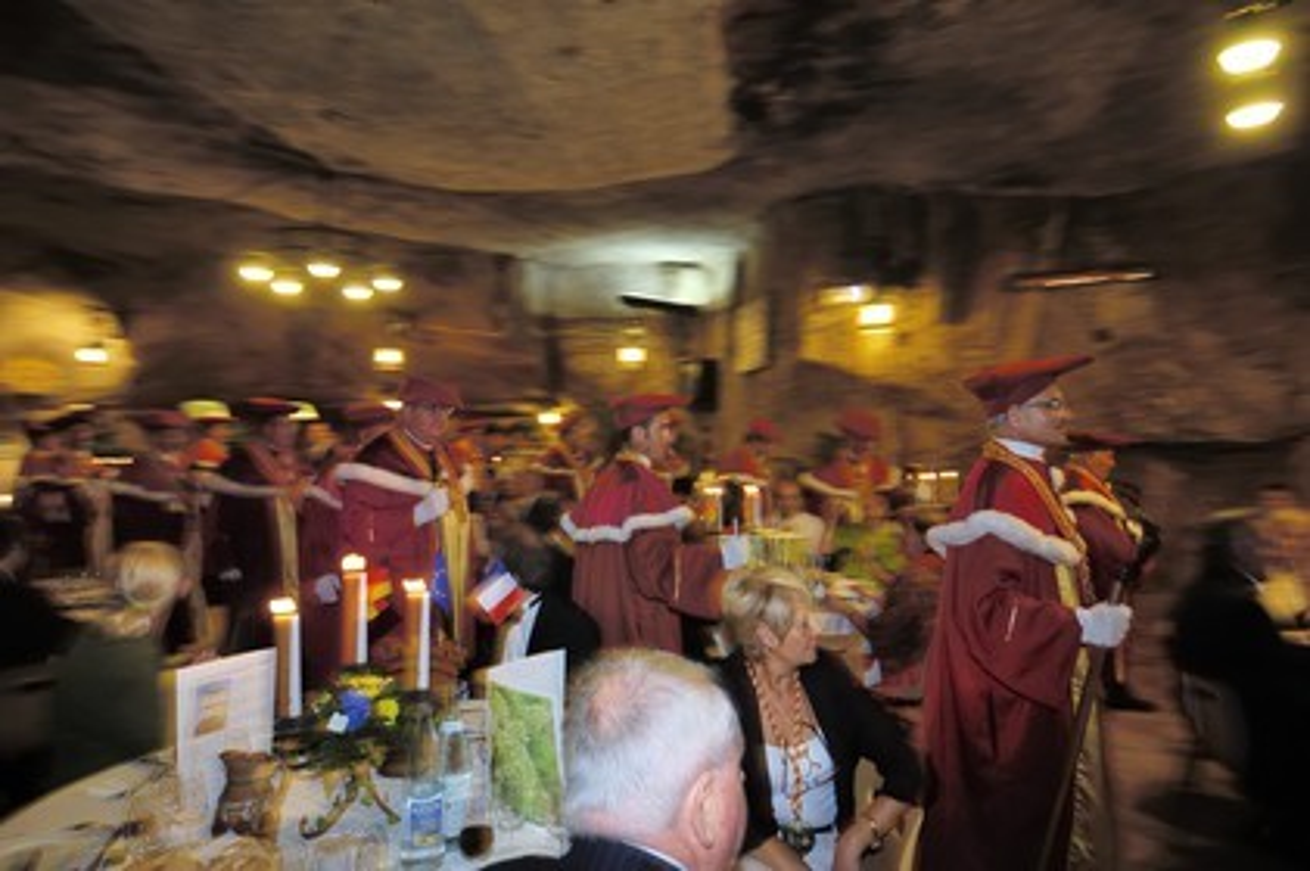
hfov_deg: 81.2
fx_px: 764
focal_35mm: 21
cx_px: 655
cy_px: 436
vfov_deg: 59.4
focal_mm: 14
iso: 200
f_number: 4
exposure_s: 1/10
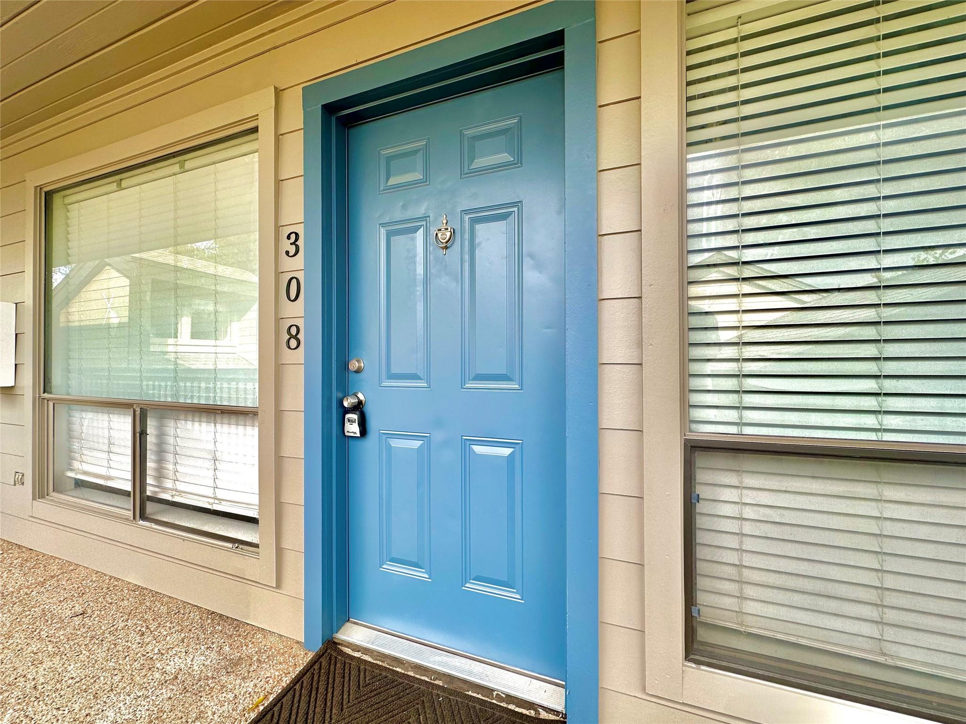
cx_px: 483
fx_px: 391
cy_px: 362
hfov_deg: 102.1
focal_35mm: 14
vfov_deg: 85.7
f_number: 2.2
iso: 40
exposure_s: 1/104
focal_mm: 2.22
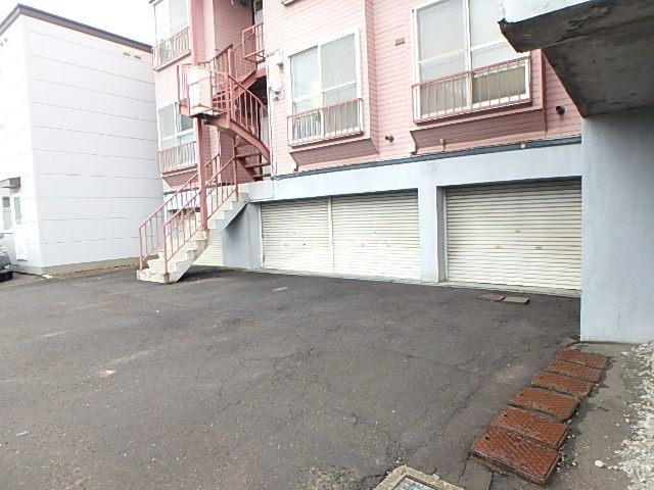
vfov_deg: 63.4
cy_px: 245
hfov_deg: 79.0
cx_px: 327
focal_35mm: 21
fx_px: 397
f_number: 3.5
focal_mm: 3.7
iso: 125
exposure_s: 1/60
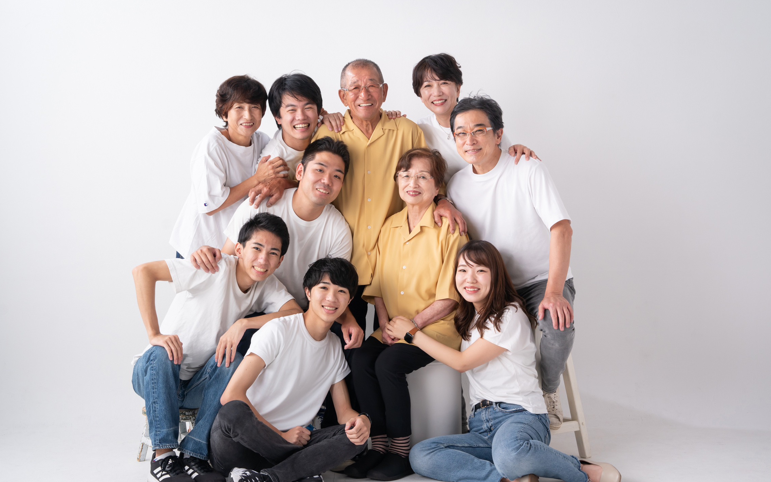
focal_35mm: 62
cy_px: 257
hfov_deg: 33.0
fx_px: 1303
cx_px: 389
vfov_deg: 21.0
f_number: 7.1
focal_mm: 60
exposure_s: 1/125
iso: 320
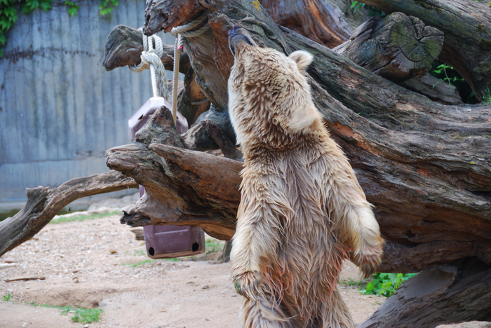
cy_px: 164
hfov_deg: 13.0
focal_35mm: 158
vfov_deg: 8.7
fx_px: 2150
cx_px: 246
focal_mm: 105
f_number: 5.6
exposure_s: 1/60
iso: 100
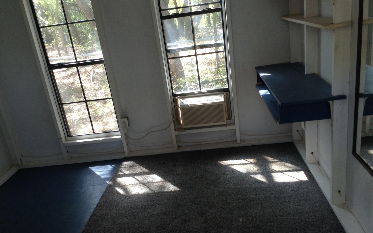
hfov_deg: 55.3
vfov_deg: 36.3
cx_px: 186
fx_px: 356
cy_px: 127
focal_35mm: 35
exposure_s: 1/60
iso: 32
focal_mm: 3.3
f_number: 2.4
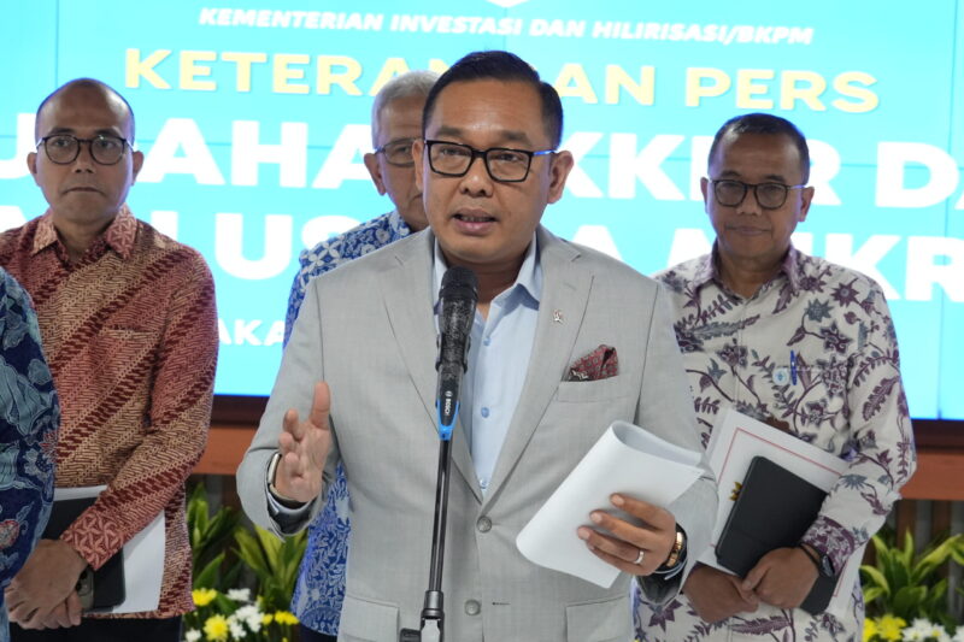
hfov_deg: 23.1
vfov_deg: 15.5
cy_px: 321
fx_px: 2356
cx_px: 482
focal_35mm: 88
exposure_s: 1/100
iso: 4000
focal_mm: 59
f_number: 5.6
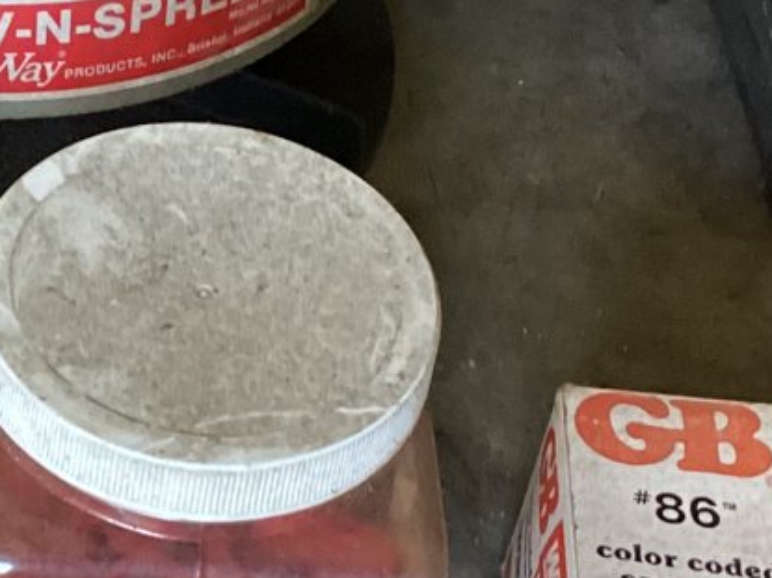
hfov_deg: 17.0
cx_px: -33
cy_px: 311
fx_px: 2519
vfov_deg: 13.1
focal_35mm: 113
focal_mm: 3.3
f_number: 2.4
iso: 400
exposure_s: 1/60
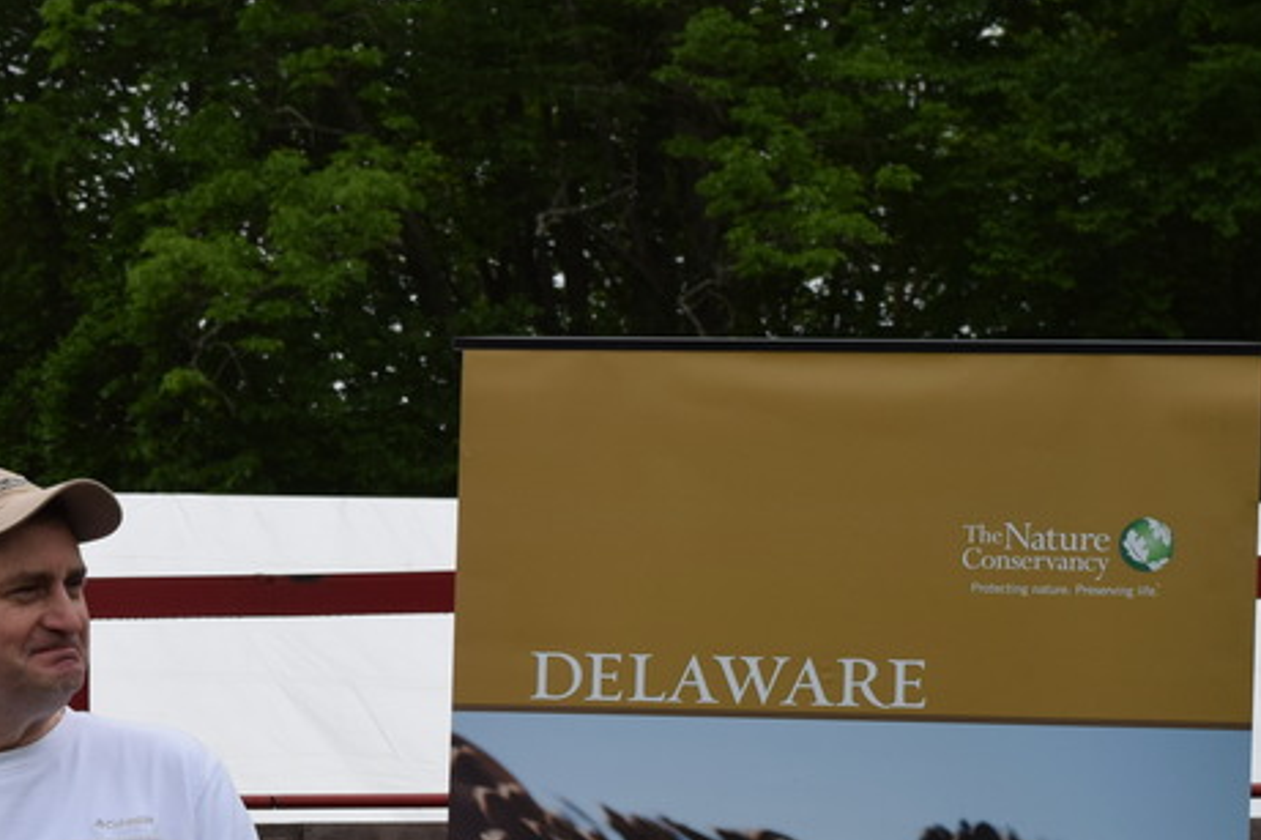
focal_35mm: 117
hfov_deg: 17.3
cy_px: 810
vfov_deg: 11.6
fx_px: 4097
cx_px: 212
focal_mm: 36
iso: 360
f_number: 8
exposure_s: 1/250
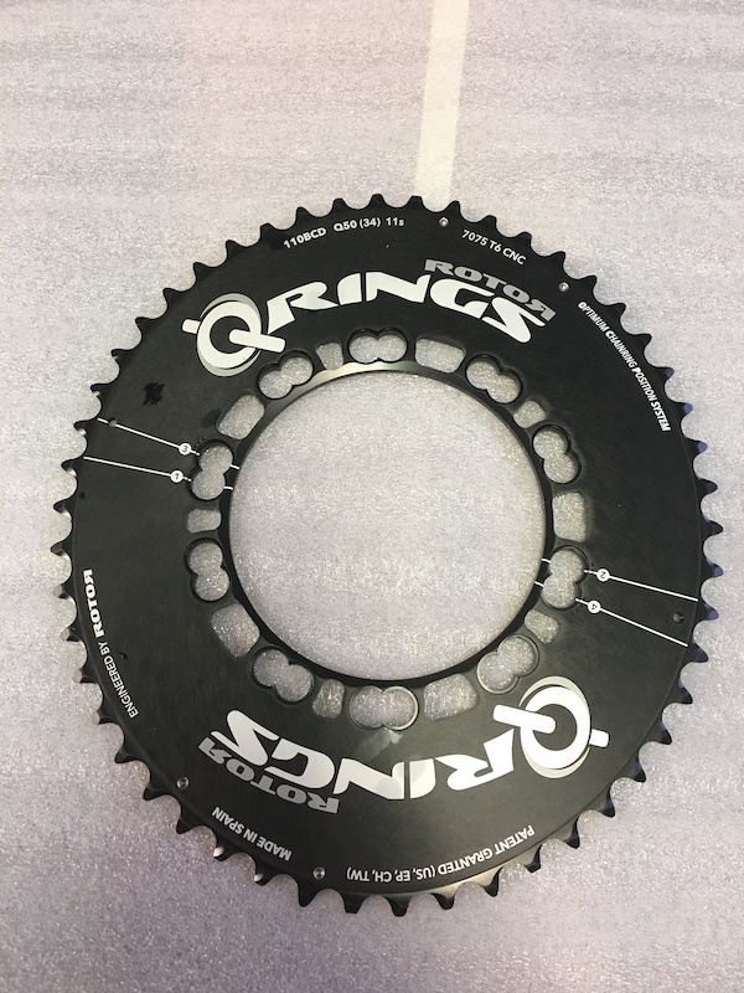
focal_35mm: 29
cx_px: 372
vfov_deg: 61.7
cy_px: 496
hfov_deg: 48.2
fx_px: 831
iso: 100
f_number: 2.2
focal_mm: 4.15
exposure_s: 1/30
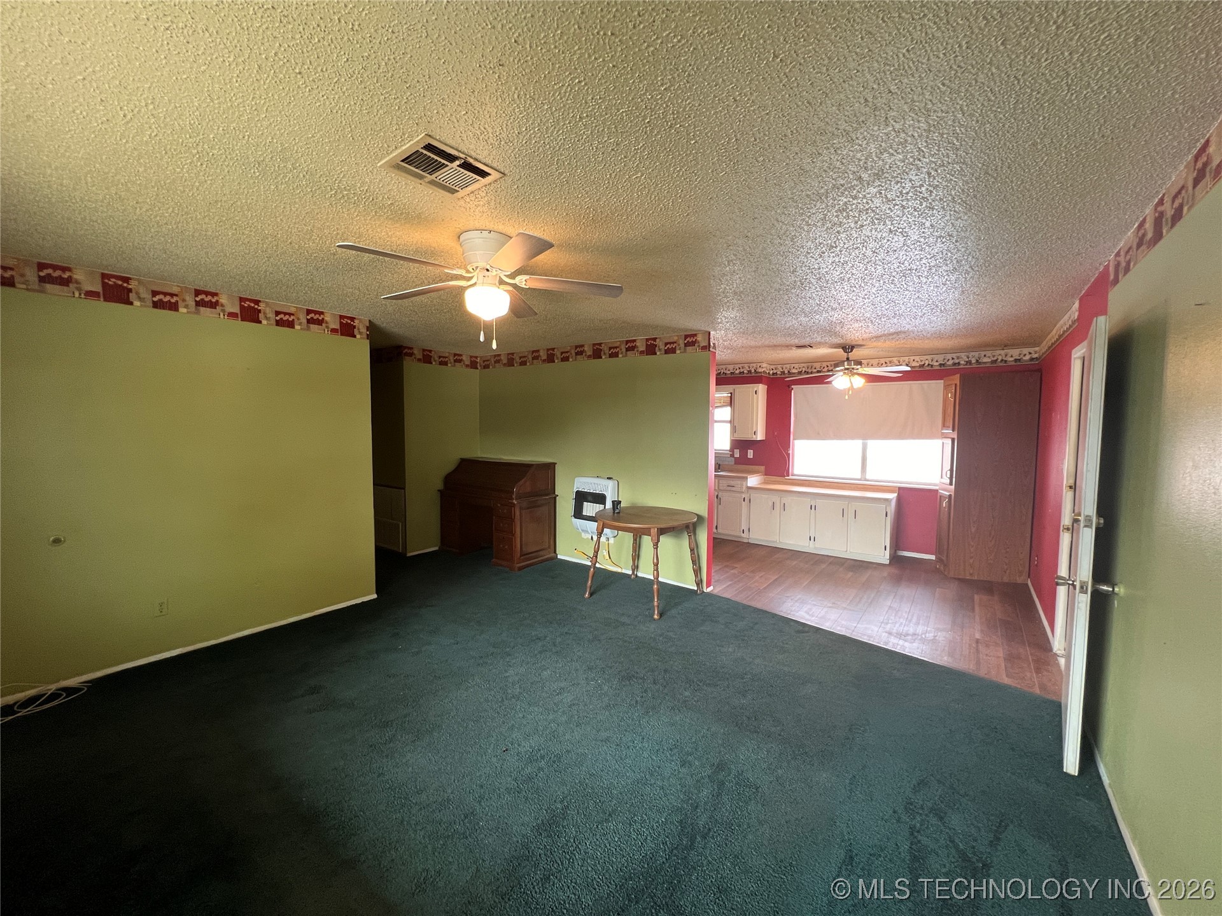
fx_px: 459
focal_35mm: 13
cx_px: 611
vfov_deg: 89.9
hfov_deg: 106.2
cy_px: 458
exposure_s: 1/60
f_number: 1.8
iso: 200
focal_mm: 1.57
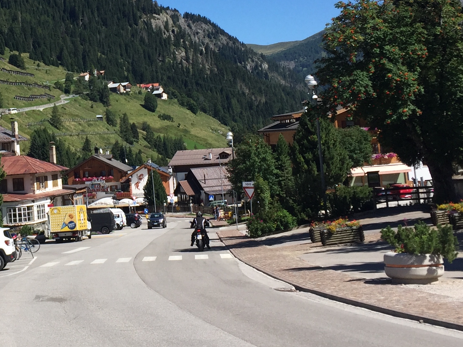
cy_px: 67
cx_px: 68
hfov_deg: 28.9
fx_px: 869
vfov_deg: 22.3
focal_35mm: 65
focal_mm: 4.15
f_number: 2.2
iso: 32
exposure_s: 1/1799
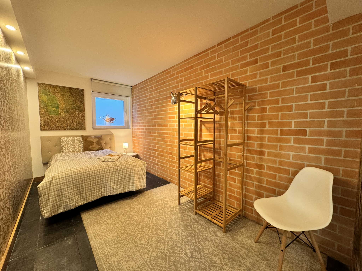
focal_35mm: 14
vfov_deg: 85.7
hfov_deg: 102.1
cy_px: 136
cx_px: 181
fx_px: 146
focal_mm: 2.22
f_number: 2.2
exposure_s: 1/50
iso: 200
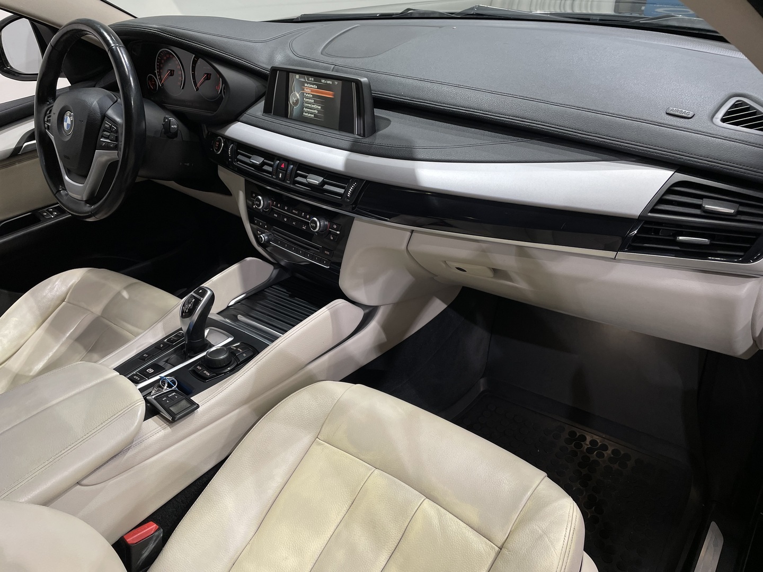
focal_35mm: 26
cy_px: 286
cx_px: 382
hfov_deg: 67.3
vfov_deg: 53.1
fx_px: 573
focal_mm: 4.2
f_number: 1.6
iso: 80
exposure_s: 1/101
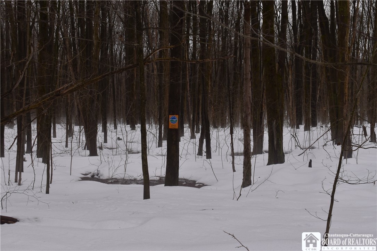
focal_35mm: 54
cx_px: 188
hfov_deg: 36.9
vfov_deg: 25.1
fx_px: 565
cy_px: 126
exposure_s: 1/250
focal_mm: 36
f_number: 8
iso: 200
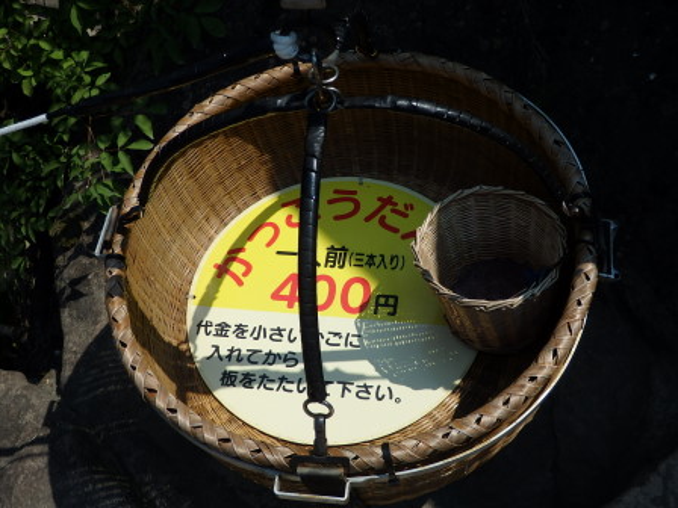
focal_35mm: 45
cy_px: 254
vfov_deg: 32.2
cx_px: 339
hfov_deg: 42.1
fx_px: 881
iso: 125
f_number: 10.8
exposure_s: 1/250
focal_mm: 8
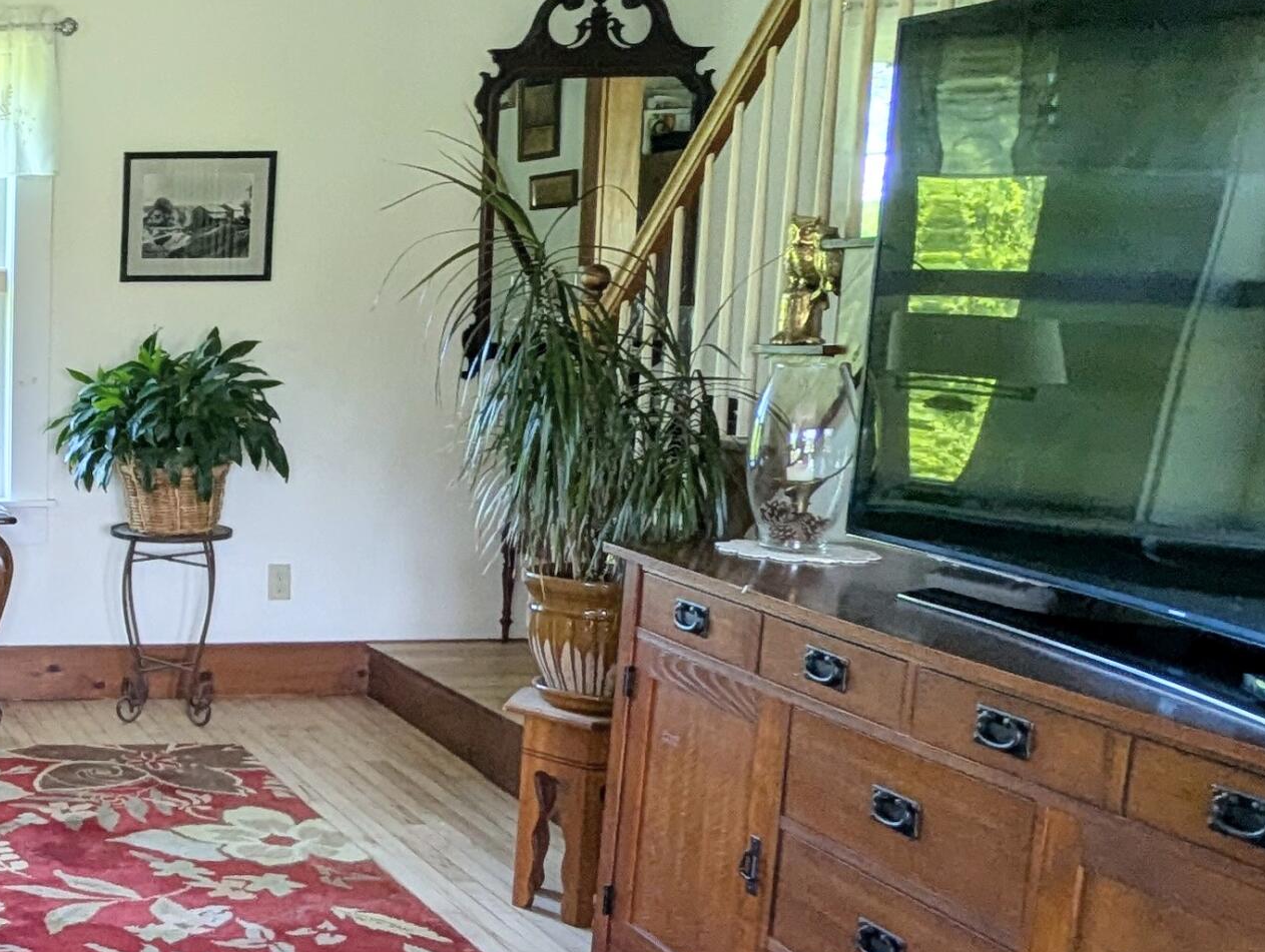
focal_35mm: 38
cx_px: -191
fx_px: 1391
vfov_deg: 37.8
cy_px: 522
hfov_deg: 38.5
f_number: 2.2
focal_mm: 2.35
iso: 56
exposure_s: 1/33
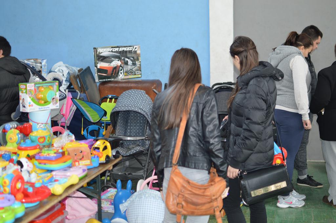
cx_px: 168
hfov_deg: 37.9
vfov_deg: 25.7
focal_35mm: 52
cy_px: 112
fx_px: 490
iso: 100
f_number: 1.8
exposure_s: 1/60
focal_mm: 35
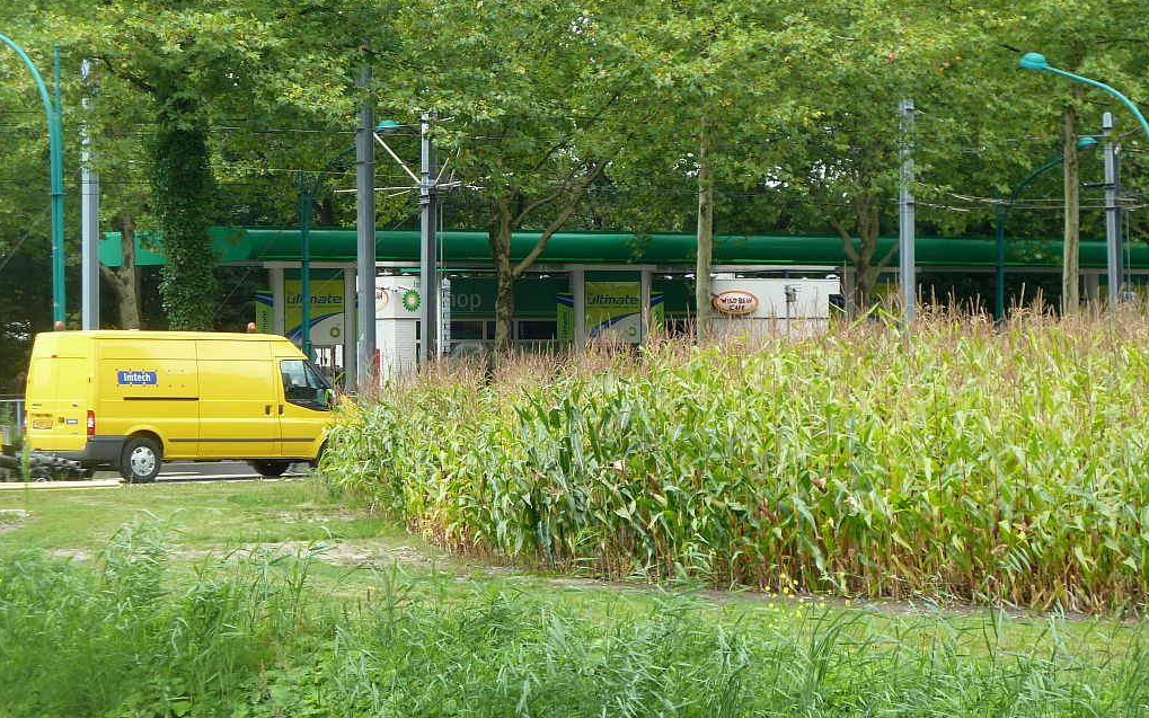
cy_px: 348
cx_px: 574
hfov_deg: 14.3
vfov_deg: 9.0
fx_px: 4572
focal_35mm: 146
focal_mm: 22.5
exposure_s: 1/50
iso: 80
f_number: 4.5
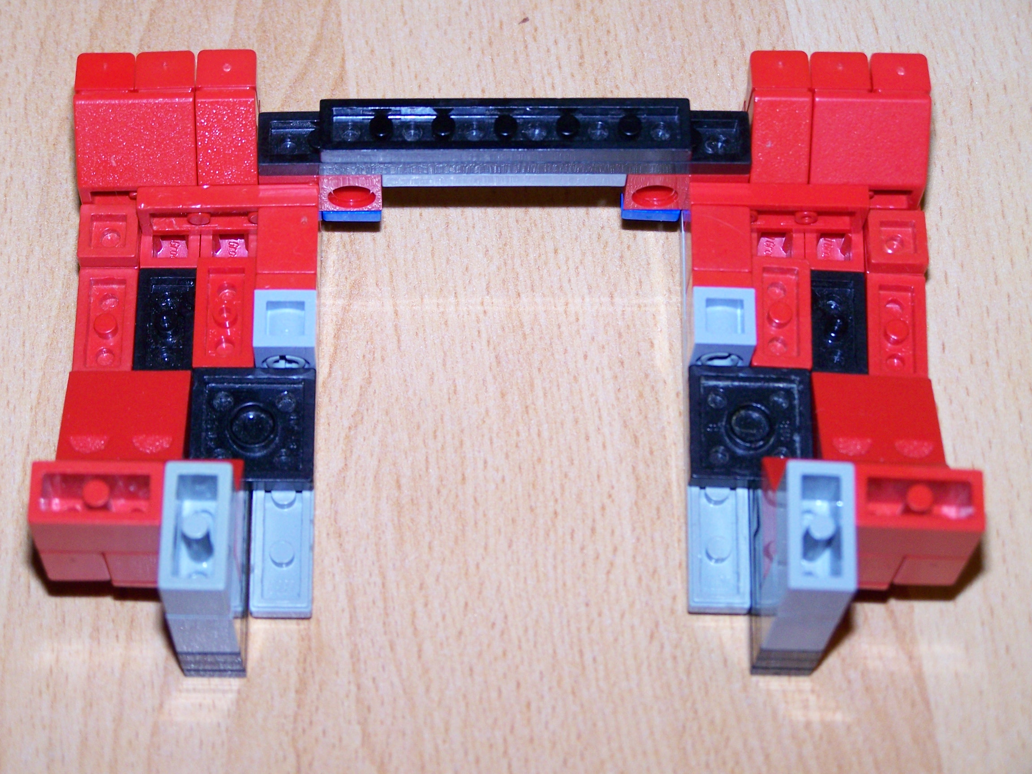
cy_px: 387
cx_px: 516
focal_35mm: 94
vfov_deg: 15.7
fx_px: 2802
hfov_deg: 20.9
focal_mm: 15.6
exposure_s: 1/80
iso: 160
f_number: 3.2
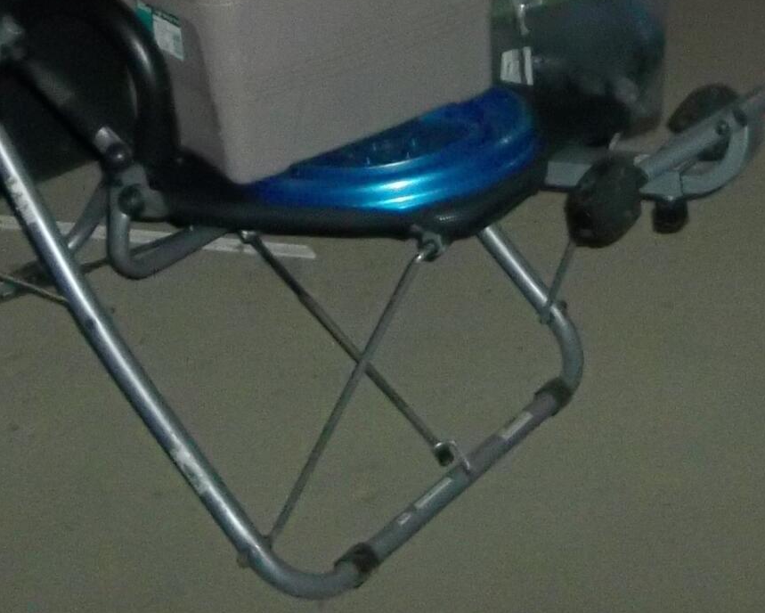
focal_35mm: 92
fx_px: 2084
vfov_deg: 15.8
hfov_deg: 20.8
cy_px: -221
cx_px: 409
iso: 320
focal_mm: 4.9
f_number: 3.5
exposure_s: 1/30
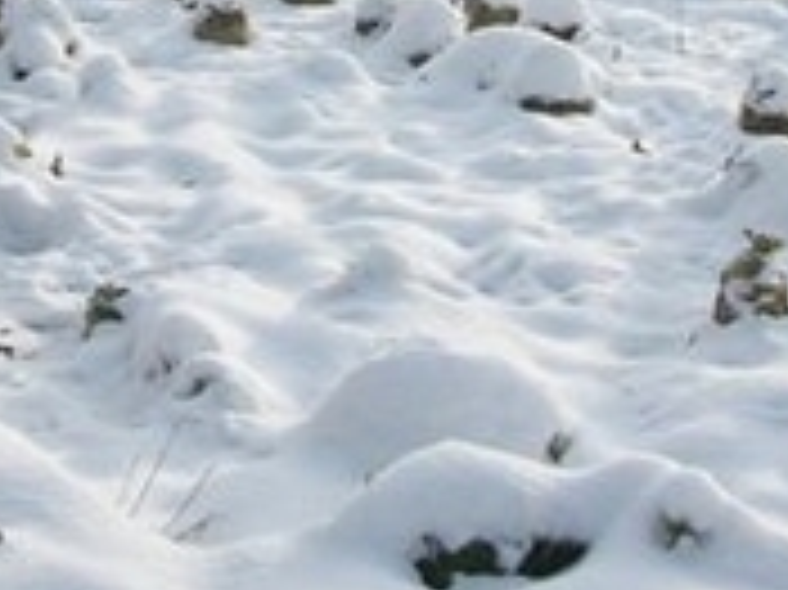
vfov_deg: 12.7
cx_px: 234
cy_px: -315
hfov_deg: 17.8
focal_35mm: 110
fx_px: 2502
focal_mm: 5.7
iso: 80
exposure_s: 1/125
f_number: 8.8
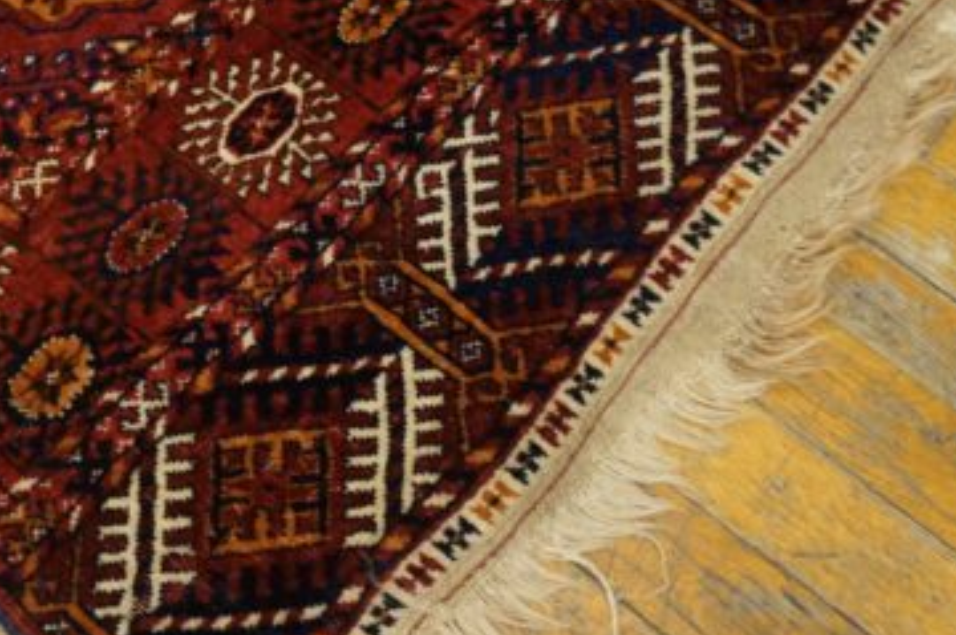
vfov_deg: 26.8
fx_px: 1326
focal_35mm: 50
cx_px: 305
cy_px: 240
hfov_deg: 39.1
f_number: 3.5
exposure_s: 1/160
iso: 3200
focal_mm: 20
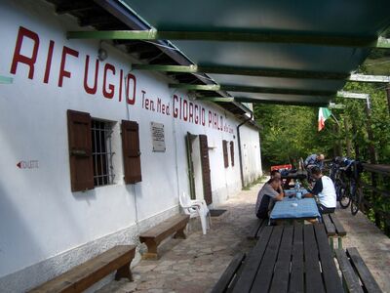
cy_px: 146
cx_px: 195
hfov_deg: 52.6
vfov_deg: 40.7
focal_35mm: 35
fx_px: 394
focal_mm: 5.8
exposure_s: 1/320
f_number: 2.6
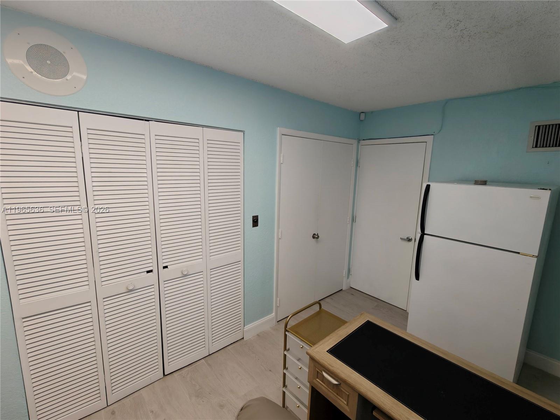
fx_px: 243
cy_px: 210
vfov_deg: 81.7
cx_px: 280
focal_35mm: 15
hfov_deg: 98.2
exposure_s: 1/120
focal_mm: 2.3
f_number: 2
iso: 125
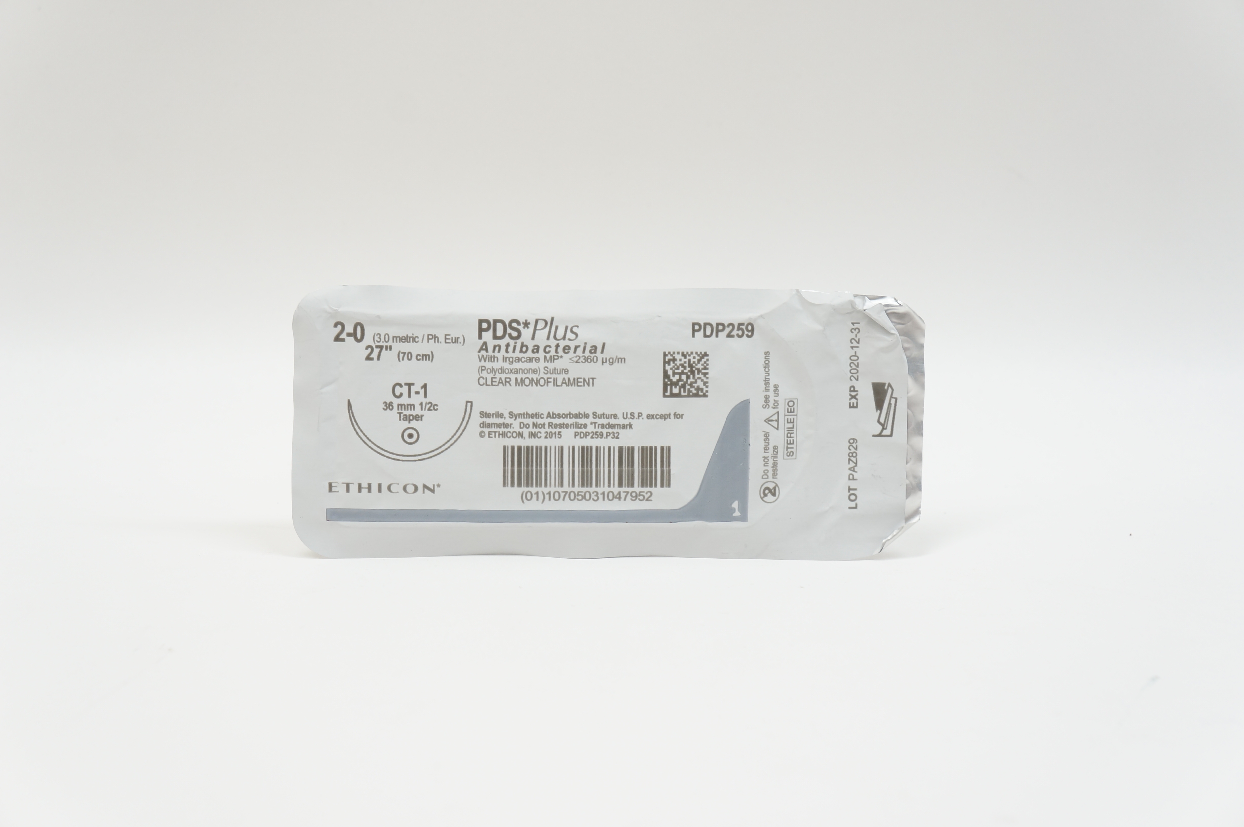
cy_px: 414
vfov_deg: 28.0
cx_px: 622
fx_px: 1657
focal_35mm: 48
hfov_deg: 41.2
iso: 400
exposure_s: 1/50
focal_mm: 32
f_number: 6.3
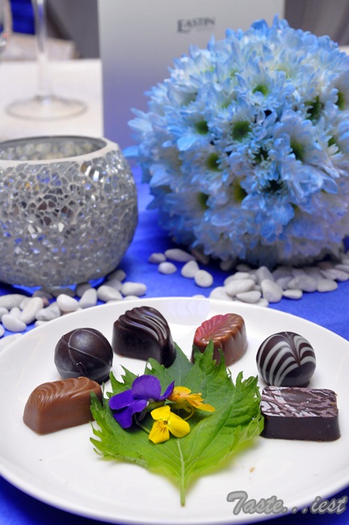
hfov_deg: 18.9
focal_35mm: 72
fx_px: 1049
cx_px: 174
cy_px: 262
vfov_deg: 28.1
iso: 2000
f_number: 9
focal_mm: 48
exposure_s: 1/100
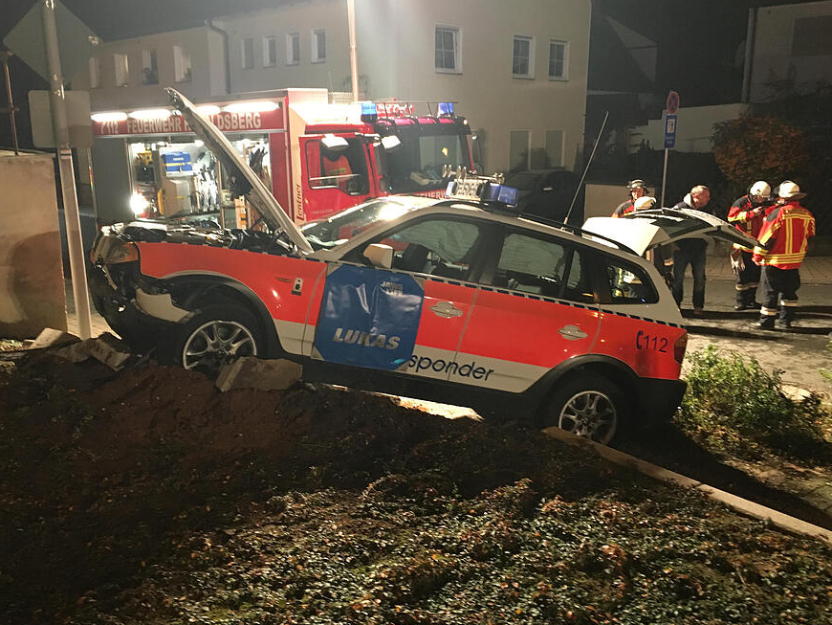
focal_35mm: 32
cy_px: 295
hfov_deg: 56.8
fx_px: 769
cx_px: 395
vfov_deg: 44.2
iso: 200
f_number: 2.2
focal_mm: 4.15
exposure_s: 1/20
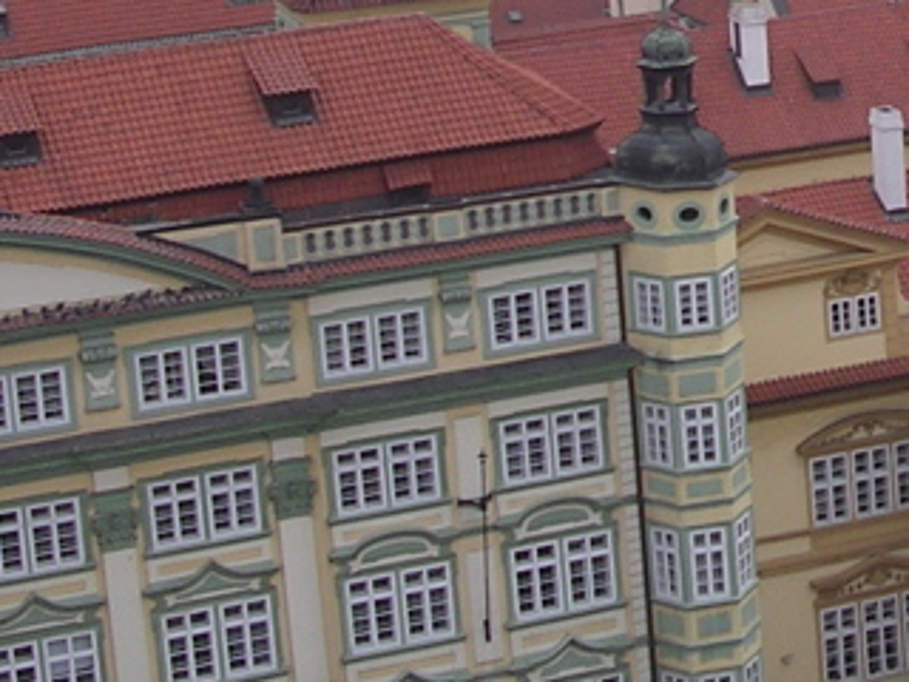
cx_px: 1190
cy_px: -156
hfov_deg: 14.4
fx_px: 3440
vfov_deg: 11.1
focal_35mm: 131
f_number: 2.9
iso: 100
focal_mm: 6.2
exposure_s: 1/166
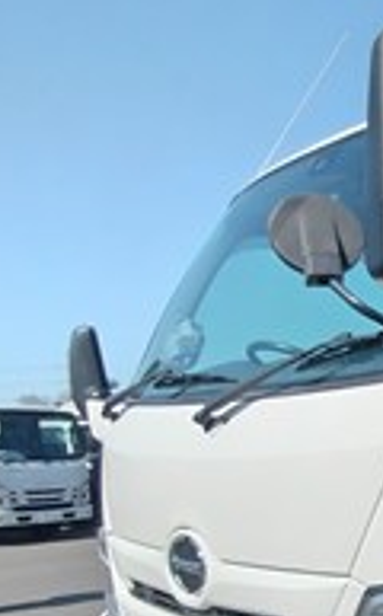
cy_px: 469
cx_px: 574
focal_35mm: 33
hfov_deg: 27.0
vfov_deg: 55.2
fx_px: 553
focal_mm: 1.6
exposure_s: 1/324
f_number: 2.4
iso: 50
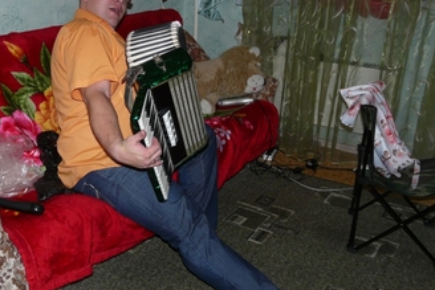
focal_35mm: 40
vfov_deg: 33.4
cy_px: 139
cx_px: 150
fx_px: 484
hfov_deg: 47.7
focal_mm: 4.6
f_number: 2.8
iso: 100
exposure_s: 1/30
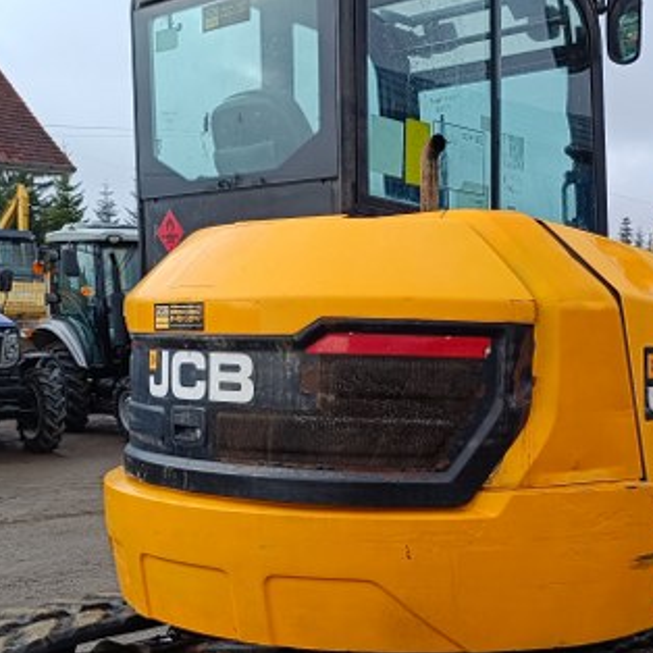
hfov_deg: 30.6
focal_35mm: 54
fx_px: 1152
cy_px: 487
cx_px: 549
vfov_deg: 31.1
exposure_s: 1/403
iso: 52
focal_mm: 5.59
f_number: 1.88
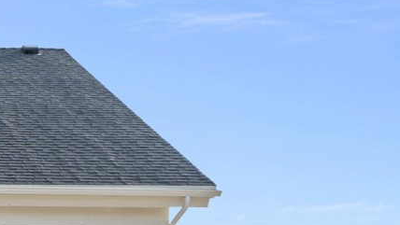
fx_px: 1050
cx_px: -265
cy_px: 298
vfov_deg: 11.9
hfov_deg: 18.2
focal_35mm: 99
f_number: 8
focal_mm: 27
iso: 320
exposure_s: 1/200
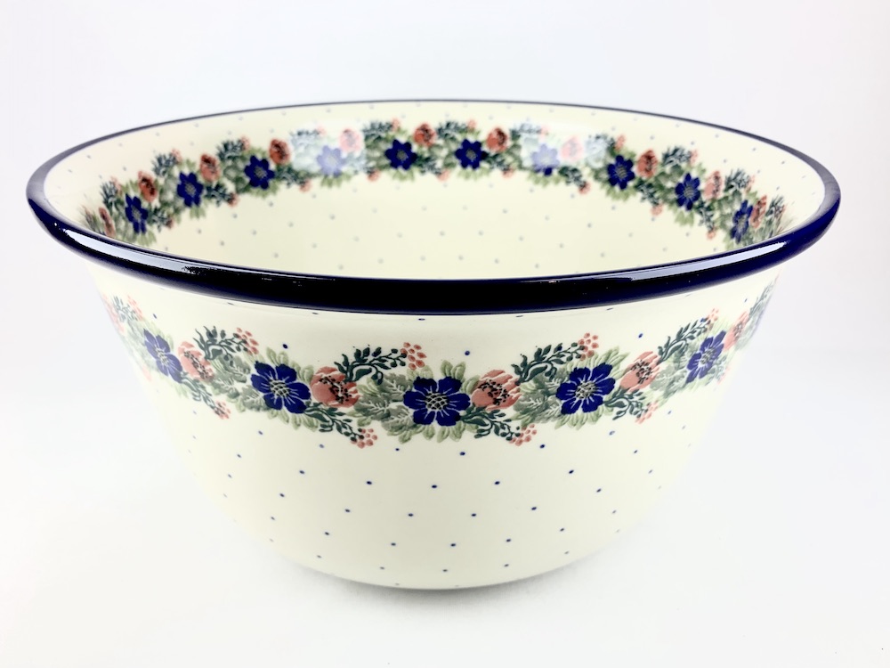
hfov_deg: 67.3
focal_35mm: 26
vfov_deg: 53.1
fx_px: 668
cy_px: 334
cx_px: 445
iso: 25
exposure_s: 1/144
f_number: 1.8
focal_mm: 4.25
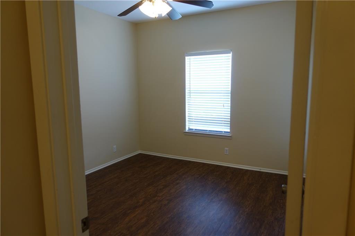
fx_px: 237
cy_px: 118
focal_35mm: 24
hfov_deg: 73.8
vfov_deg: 53.1
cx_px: 178
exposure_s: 1/30
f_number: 2.2
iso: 125
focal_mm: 8.8
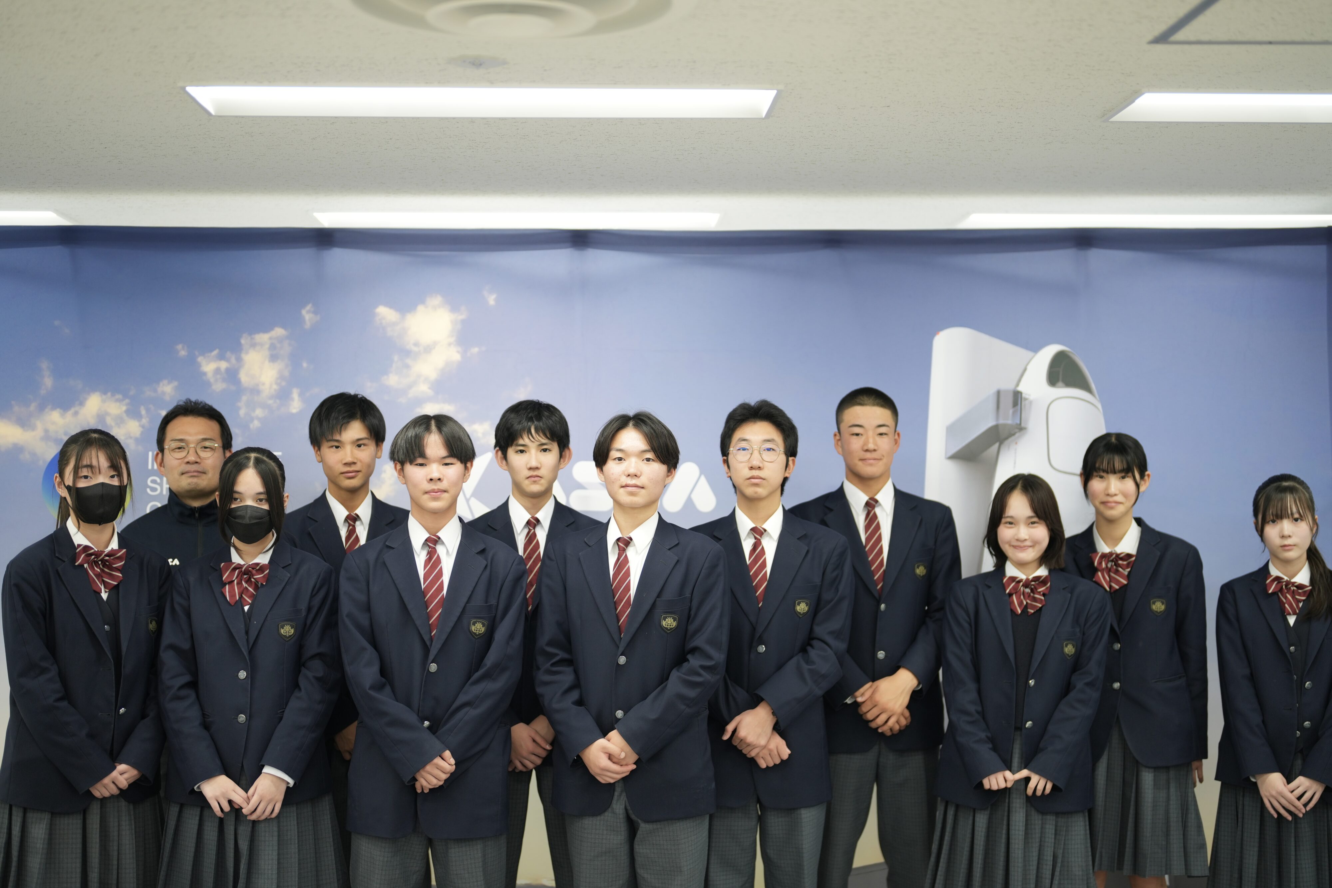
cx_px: 666
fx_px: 1850
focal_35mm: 50
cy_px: 444
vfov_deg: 27.0
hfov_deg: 39.6
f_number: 1.2
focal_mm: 50
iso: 200
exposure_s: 1/320
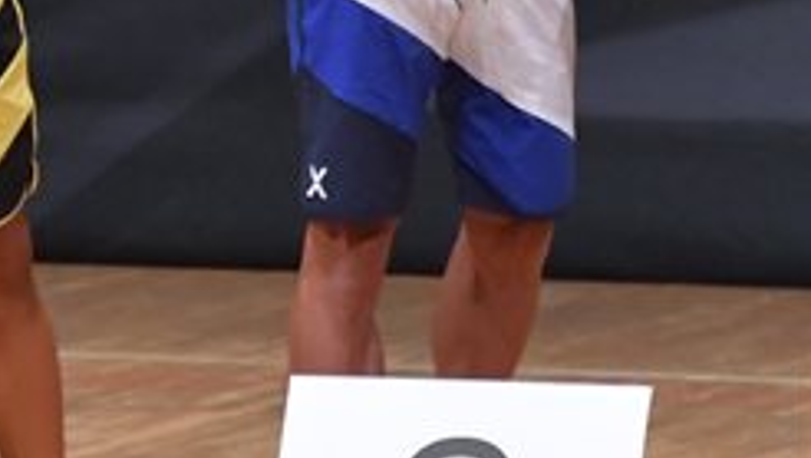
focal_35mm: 988
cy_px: -105
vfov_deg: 1.2
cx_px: -68
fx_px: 21270
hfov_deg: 2.2
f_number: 5.6
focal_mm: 200
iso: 6400
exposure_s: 1/400
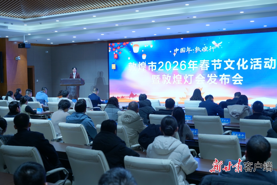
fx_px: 354
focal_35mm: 46
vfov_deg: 29.2
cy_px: 92
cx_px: 138
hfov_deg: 42.7
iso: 800
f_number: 5
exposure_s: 1/100
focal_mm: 46
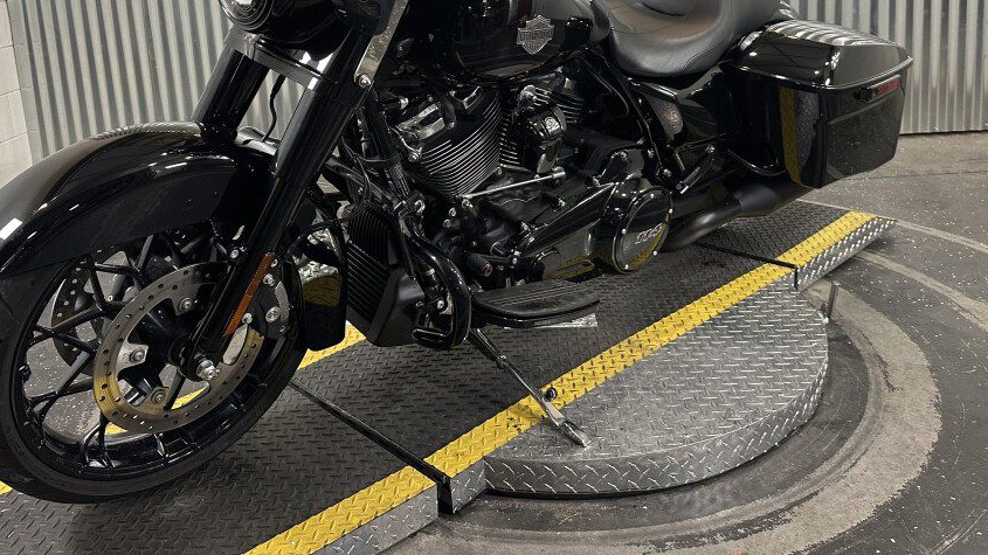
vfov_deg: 34.3
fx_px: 864
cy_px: 96
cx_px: 441
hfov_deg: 59.4
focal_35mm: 33
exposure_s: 1/60
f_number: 1.78
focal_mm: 6.86
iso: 160
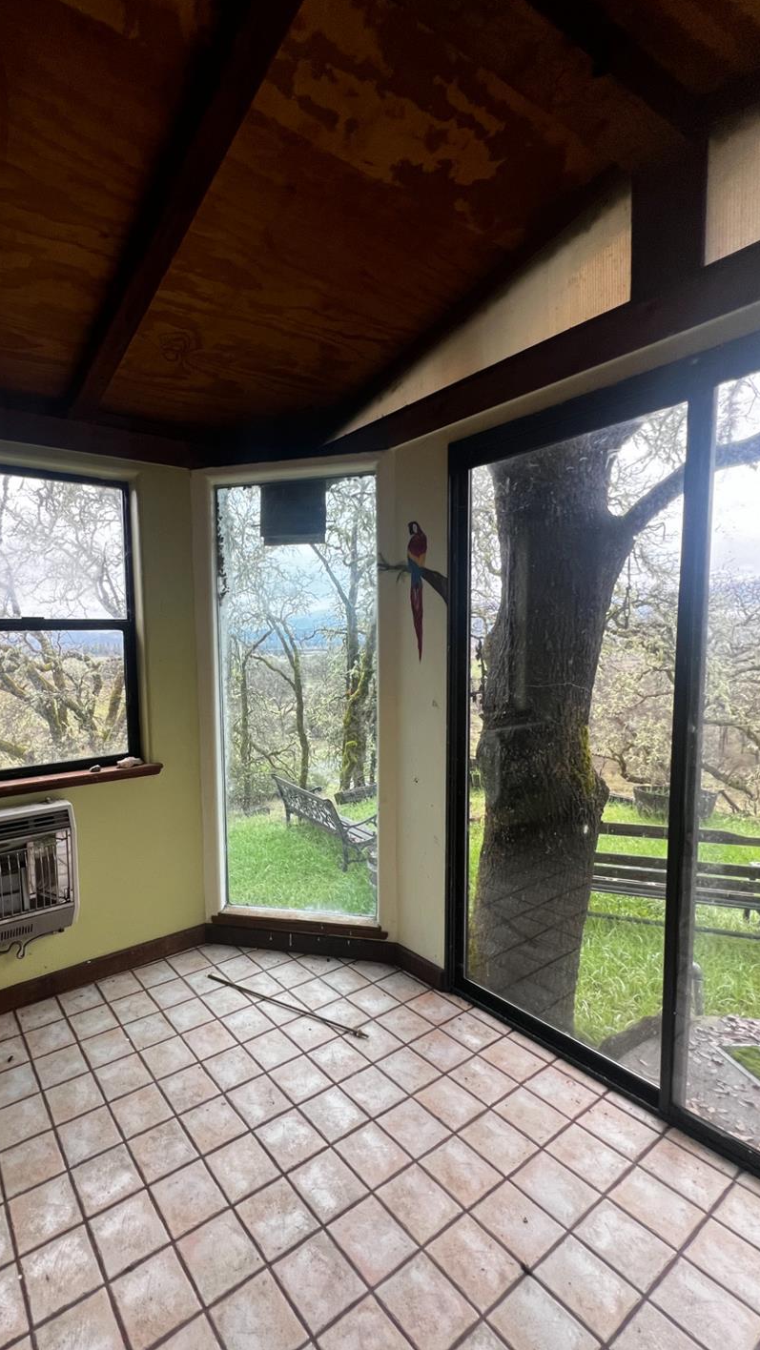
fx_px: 537
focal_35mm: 15
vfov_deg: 103.0
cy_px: 693
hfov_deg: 68.1
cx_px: 238
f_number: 1.8
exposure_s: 1/99
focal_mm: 1.57
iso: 100
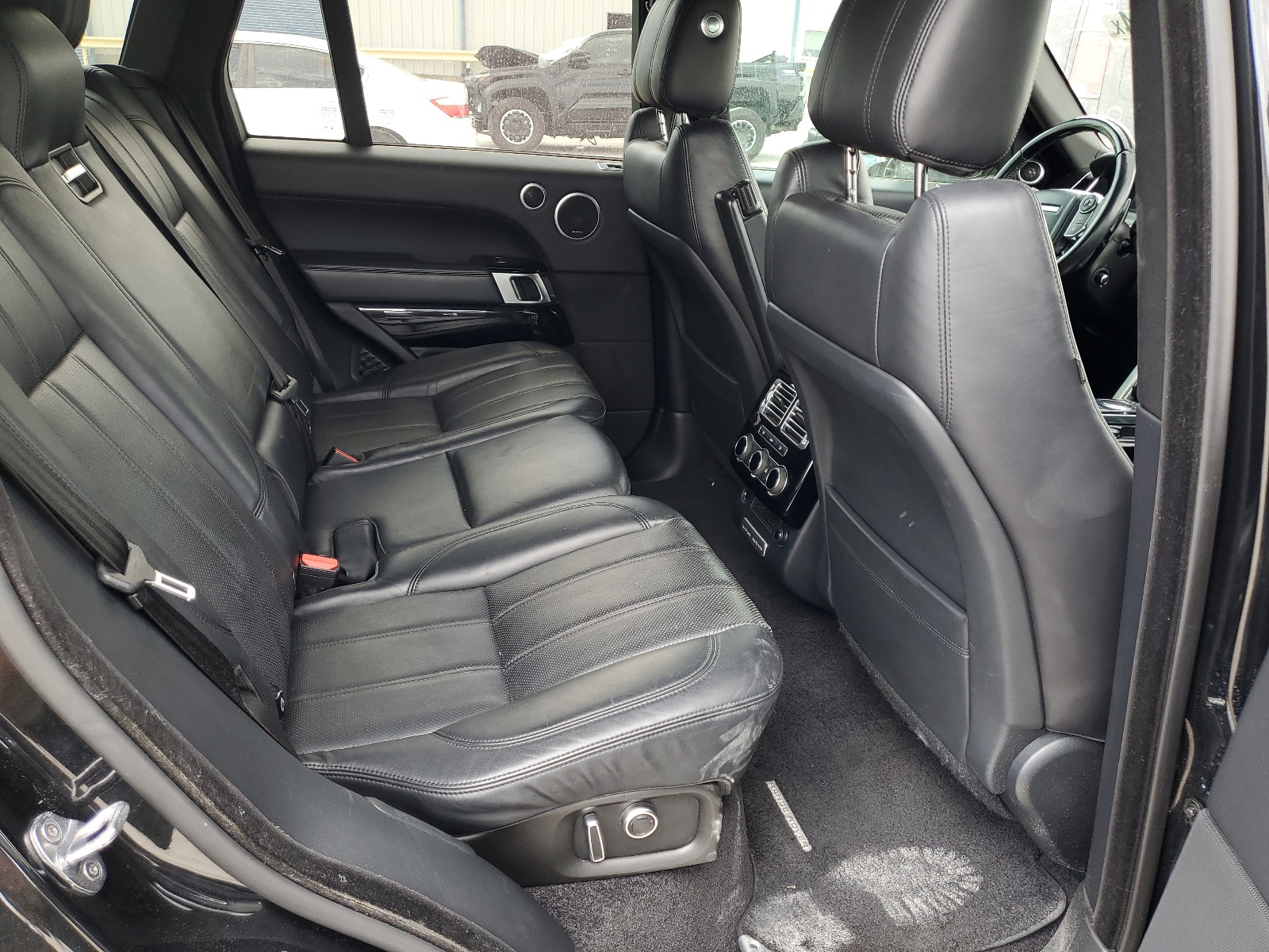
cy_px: 476
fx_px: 953
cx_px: 634
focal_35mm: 26
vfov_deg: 53.1
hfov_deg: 67.3
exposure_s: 1/120
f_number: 1.5
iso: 52
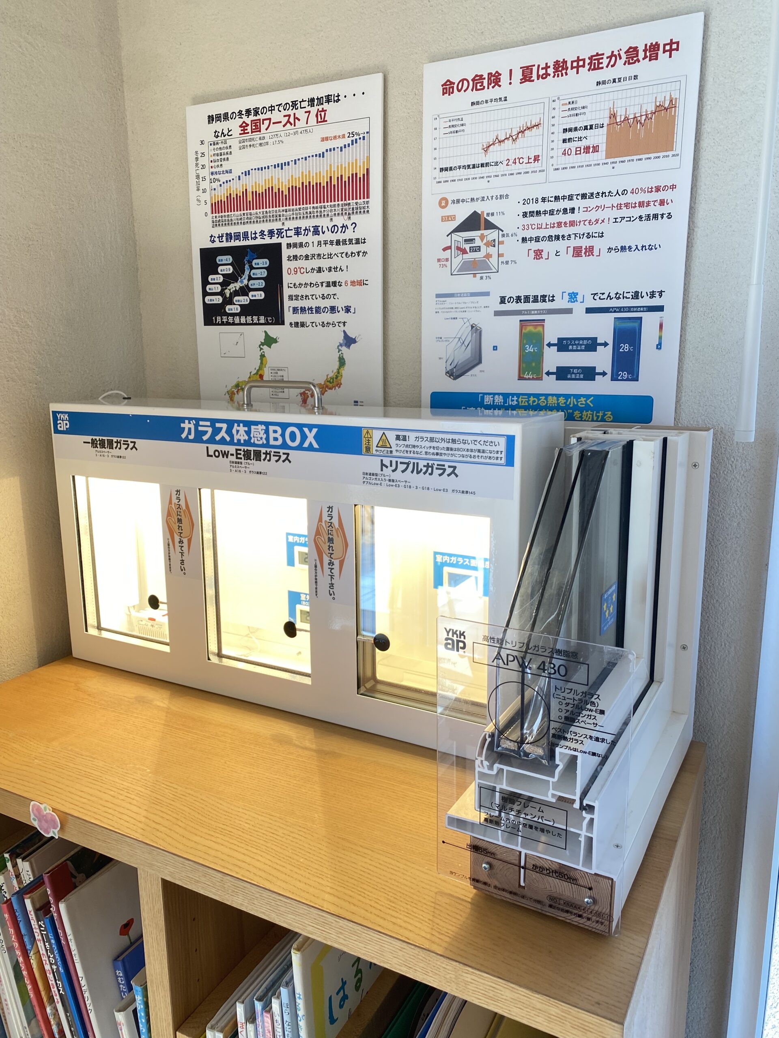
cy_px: 519
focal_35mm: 26
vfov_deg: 67.3
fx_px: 780
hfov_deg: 53.1
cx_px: 390
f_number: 1.8
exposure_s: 1/120
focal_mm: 4.25
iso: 80
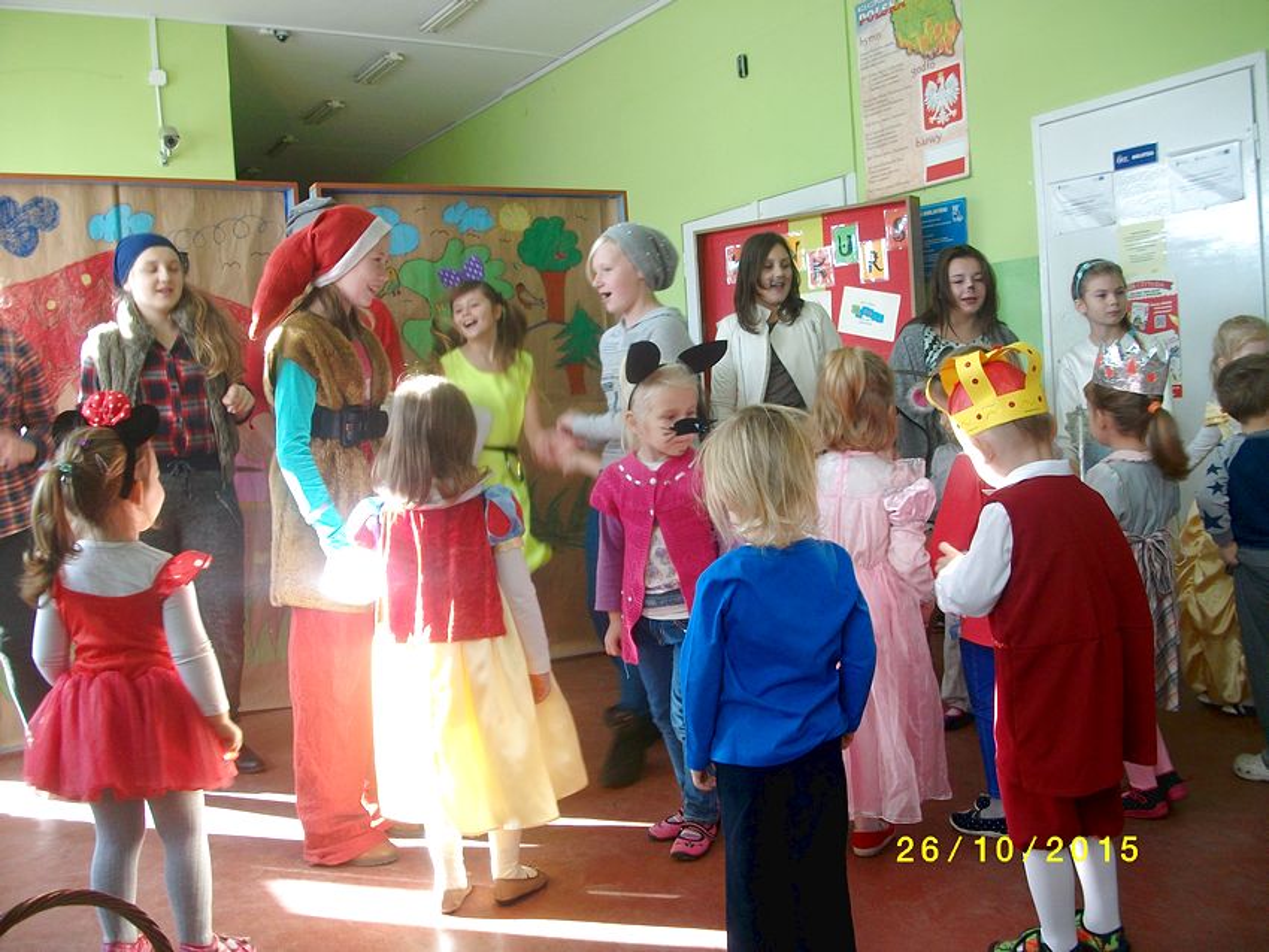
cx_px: 634
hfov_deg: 56.8
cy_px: 476
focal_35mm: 32
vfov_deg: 44.2
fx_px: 1173
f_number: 2.9
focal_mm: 5.7
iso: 104
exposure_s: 1/40
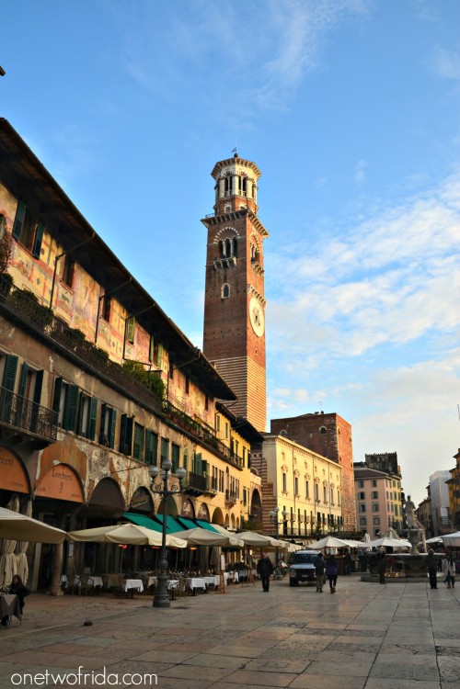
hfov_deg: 47.9
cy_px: 344
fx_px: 517
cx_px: 230
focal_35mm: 27
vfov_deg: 67.4
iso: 320
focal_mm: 18
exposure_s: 1/250
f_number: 10
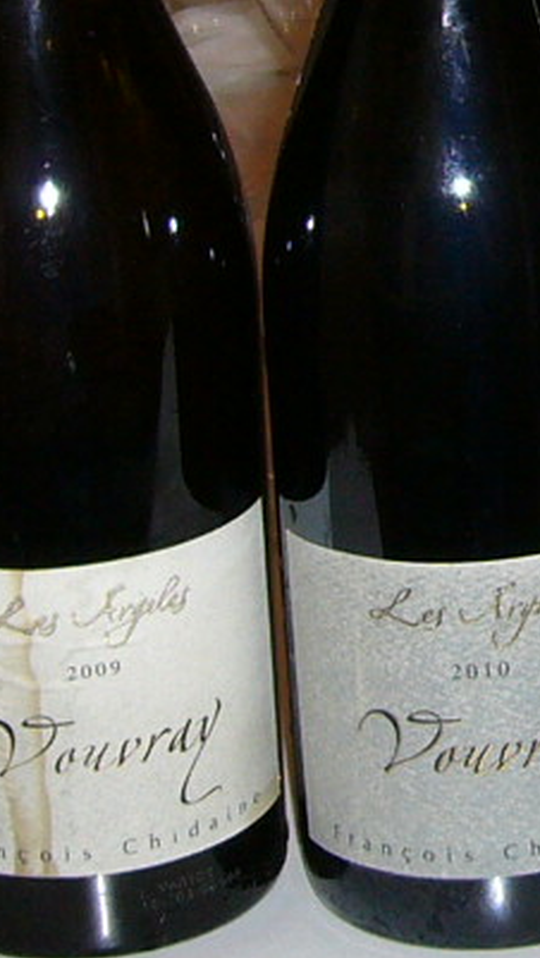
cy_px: 31
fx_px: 3864
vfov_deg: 14.0
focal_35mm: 152
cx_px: 901
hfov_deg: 7.8
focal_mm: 5.8
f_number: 2.8
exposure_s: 1/60
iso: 100
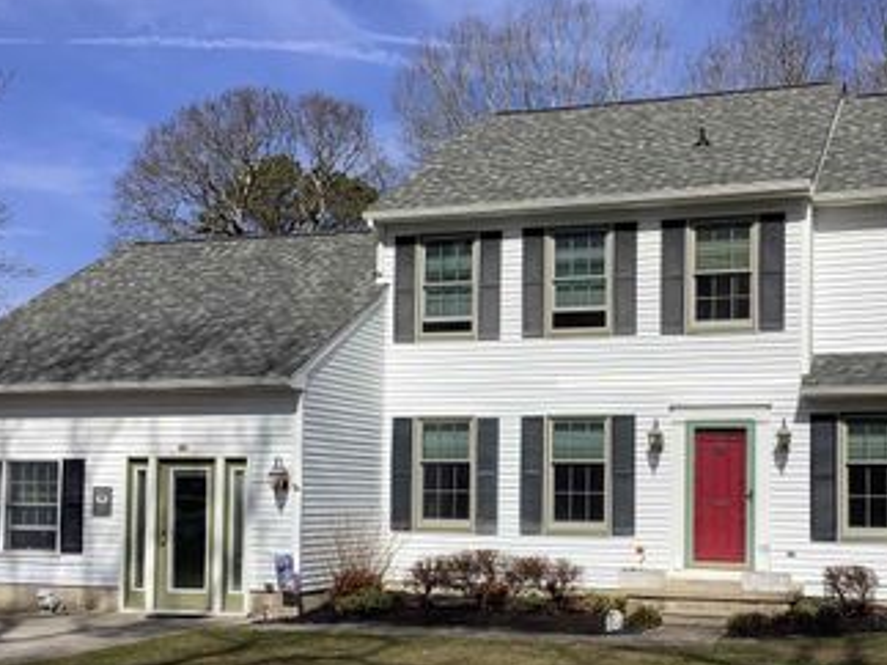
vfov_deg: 30.0
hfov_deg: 39.5
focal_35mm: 48
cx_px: 538
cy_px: 449
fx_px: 1229
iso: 25
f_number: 2.4
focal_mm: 3.3
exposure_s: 1/2469
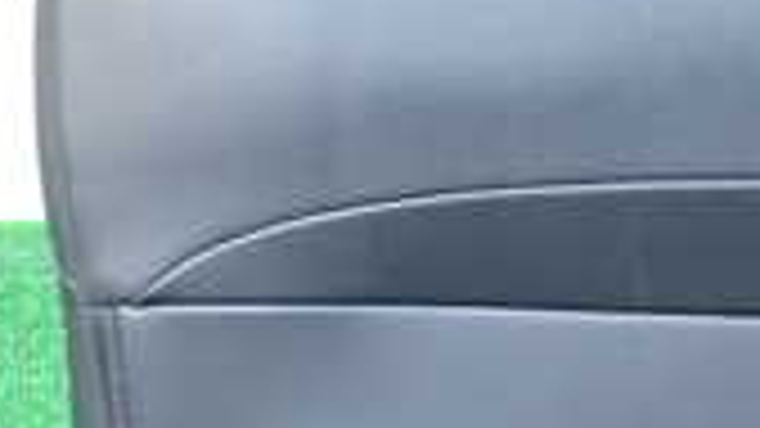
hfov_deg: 17.6
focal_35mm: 116
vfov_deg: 10.3
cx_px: 922
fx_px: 2337
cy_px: 514
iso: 500
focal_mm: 5.4
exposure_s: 1/30
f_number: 2.3
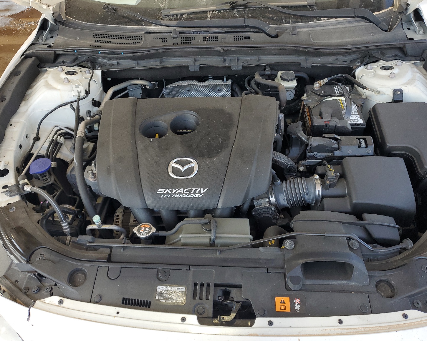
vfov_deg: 51.5
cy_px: 173
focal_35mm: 28
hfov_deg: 62.2
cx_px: 217
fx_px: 354
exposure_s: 1/345
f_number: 1.5
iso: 50
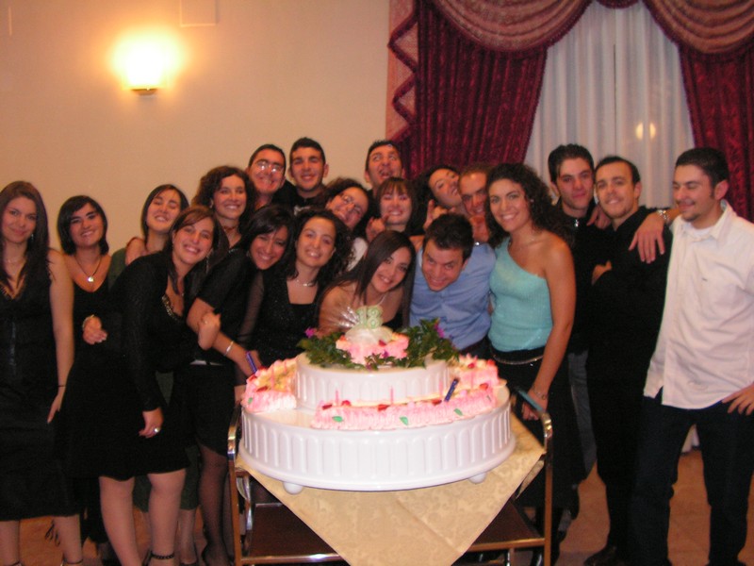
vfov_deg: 39.7
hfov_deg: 51.4
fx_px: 784
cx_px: 377
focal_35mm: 36
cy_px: 283
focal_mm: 6
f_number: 3.2
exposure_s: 1/40
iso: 200
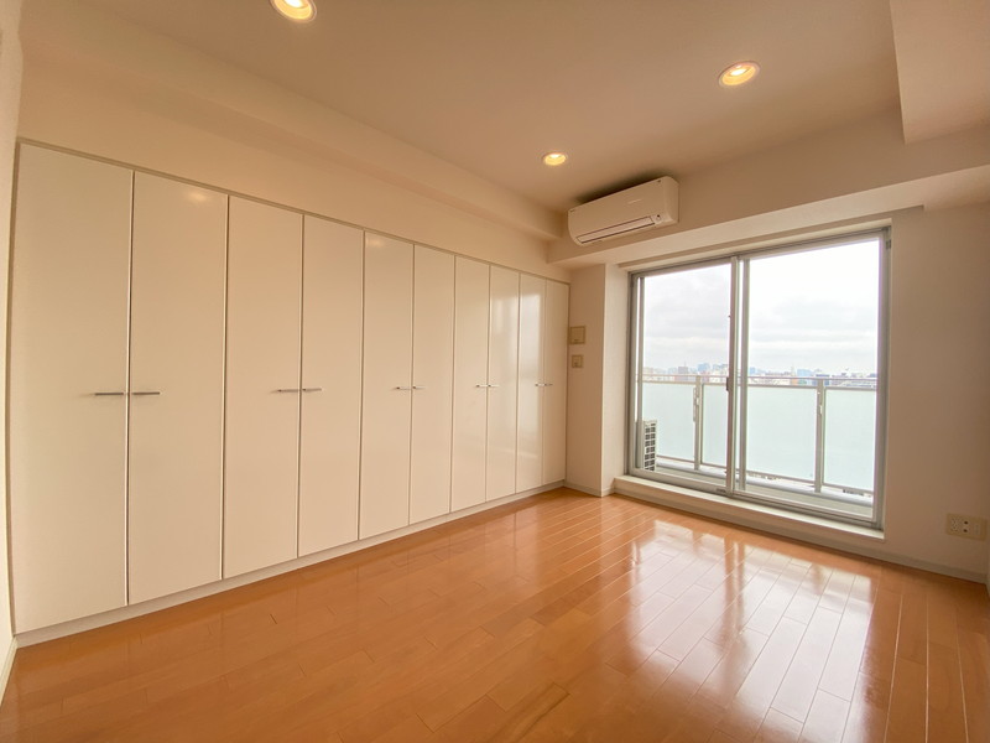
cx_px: 495
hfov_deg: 106.2
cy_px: 372
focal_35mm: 13
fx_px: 372
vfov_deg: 89.9
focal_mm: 1.54
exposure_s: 1/168
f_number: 2.4
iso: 20
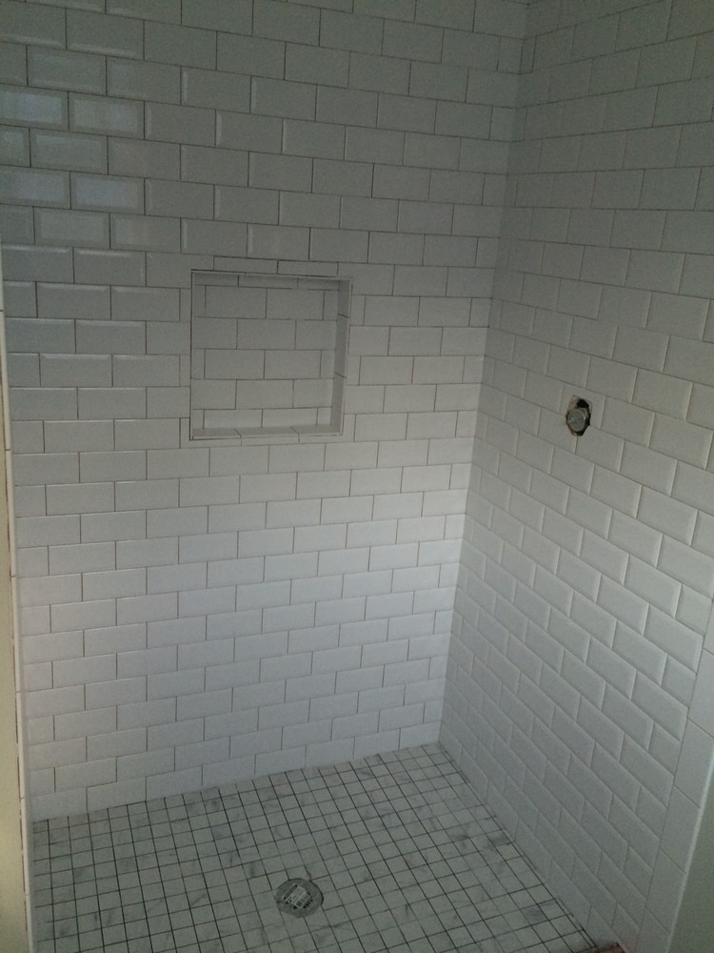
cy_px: 476
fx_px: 798
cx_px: 357
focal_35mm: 29
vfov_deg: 61.7
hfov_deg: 48.2
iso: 64
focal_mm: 4.15
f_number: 2.2
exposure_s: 1/30
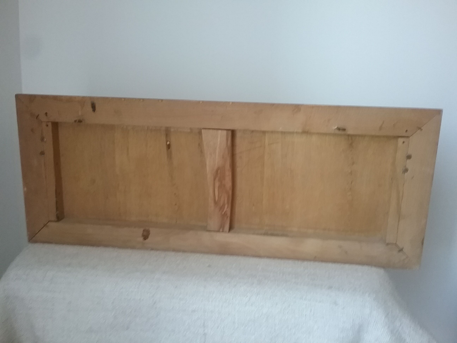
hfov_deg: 58.4
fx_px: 409
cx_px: 228
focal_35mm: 31
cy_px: 172
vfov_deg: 45.4
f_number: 2.2
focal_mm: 3.3
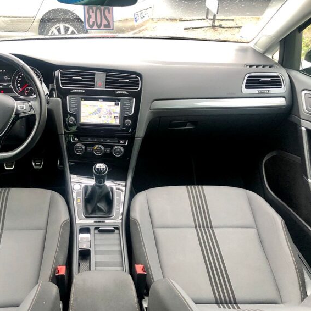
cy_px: 156
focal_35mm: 35
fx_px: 356
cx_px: 96
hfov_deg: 46.2
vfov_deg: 47.2
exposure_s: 1/33
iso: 40
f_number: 1.8
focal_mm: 3.99
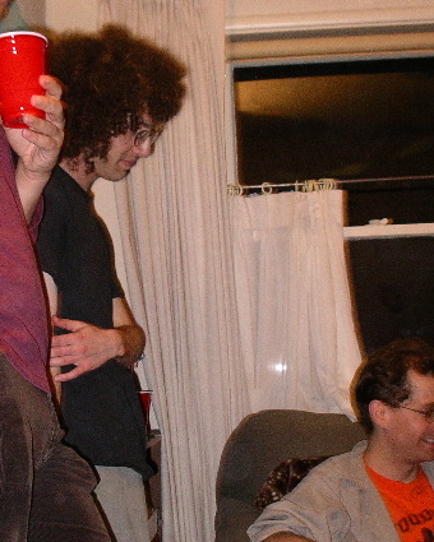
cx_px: 184
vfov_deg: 27.9
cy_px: 265
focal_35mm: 68
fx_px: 1092
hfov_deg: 22.5
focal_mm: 7.8
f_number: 2.8
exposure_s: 1/40
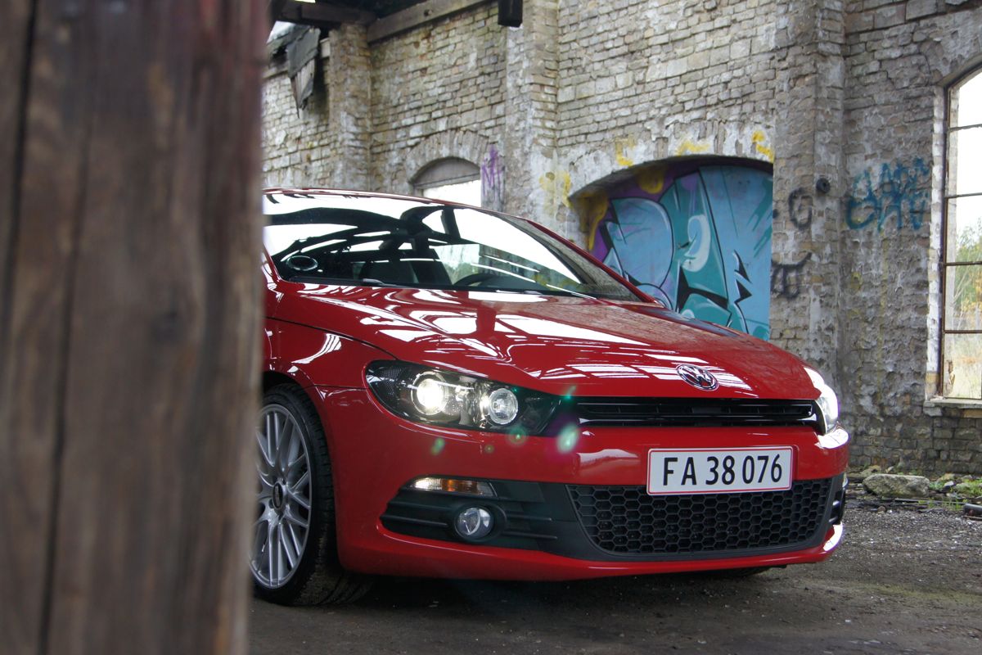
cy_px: 328
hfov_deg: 37.9
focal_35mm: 52
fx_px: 1432
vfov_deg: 25.8
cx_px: 491
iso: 500
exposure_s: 1/60
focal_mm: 35
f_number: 5
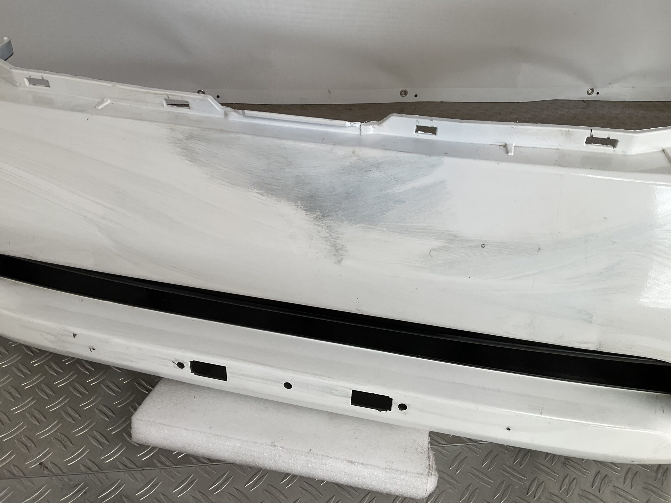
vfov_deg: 48.2
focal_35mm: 29
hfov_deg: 61.7
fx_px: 562
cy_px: 252
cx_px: 336
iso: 16
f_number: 1.8
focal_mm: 3
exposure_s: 1/141
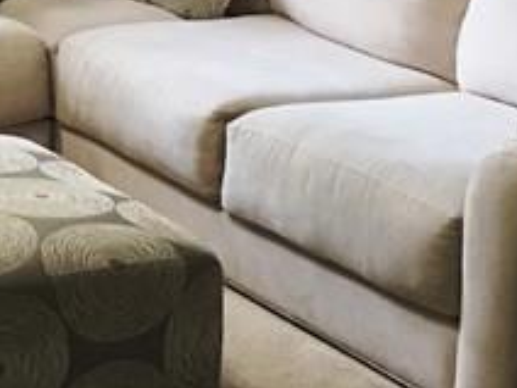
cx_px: -41
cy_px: 2
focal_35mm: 140
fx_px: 2091
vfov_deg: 10.5
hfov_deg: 13.8
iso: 50
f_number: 2.2
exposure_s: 1/15
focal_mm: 4.15
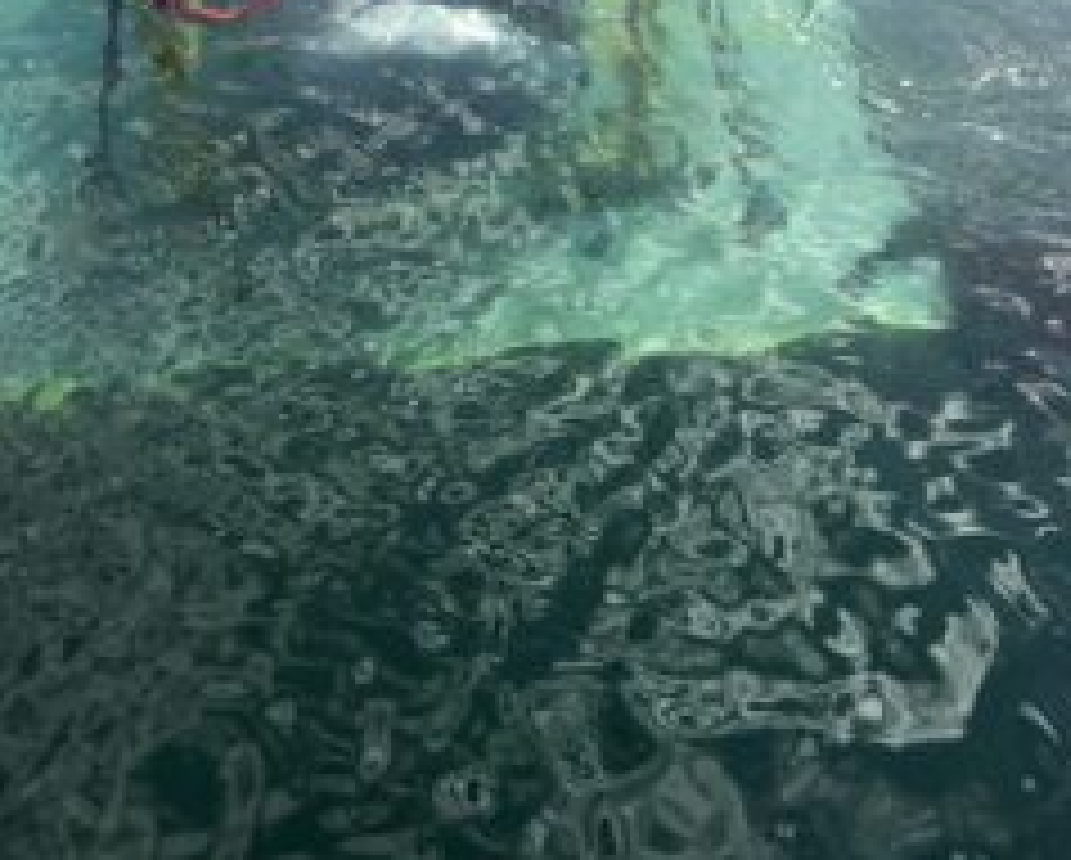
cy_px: 171
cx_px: 639
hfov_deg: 32.9
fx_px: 1809
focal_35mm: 57
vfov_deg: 26.2
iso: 25
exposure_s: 1/549
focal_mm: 4.15
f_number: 2.2
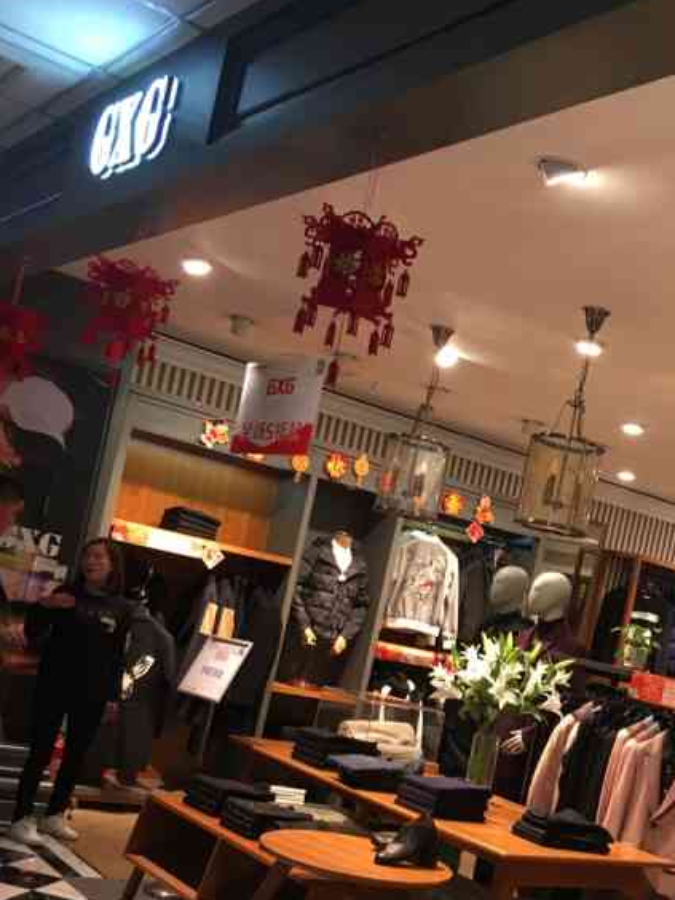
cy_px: 628
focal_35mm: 48
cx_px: 557
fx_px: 1248
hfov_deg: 29.5
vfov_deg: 39.0
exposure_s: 1/33
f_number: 2.2
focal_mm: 4.15
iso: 50
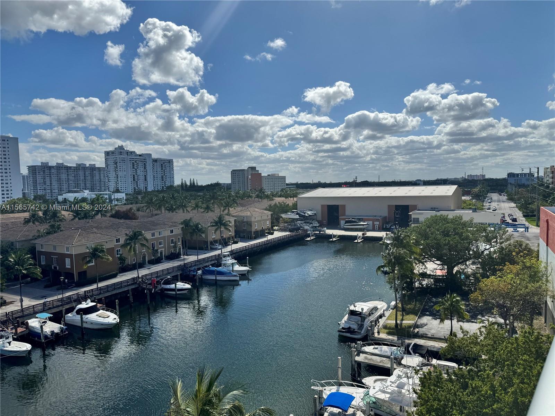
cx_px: 278
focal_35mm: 24
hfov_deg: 71.6
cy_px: 208
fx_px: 385
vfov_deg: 56.8
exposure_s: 1/15152
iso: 80
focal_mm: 6.76
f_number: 1.78
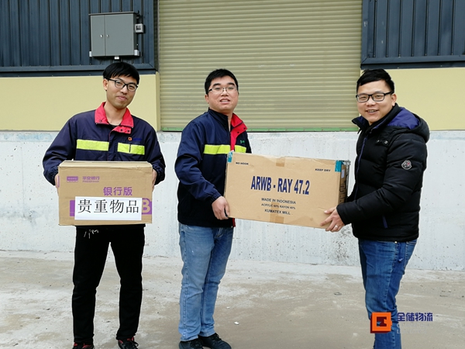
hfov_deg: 51.4
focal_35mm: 36
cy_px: 174
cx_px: 232
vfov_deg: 39.7
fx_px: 484
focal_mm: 3.95
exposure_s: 1/131
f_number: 2.2
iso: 50
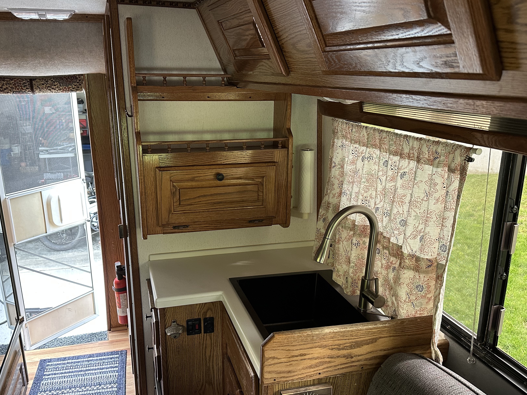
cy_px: 219
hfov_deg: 59.9
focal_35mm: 30
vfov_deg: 46.7
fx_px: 457
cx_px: 239
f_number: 1.78
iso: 250
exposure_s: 1/112
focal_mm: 6.86
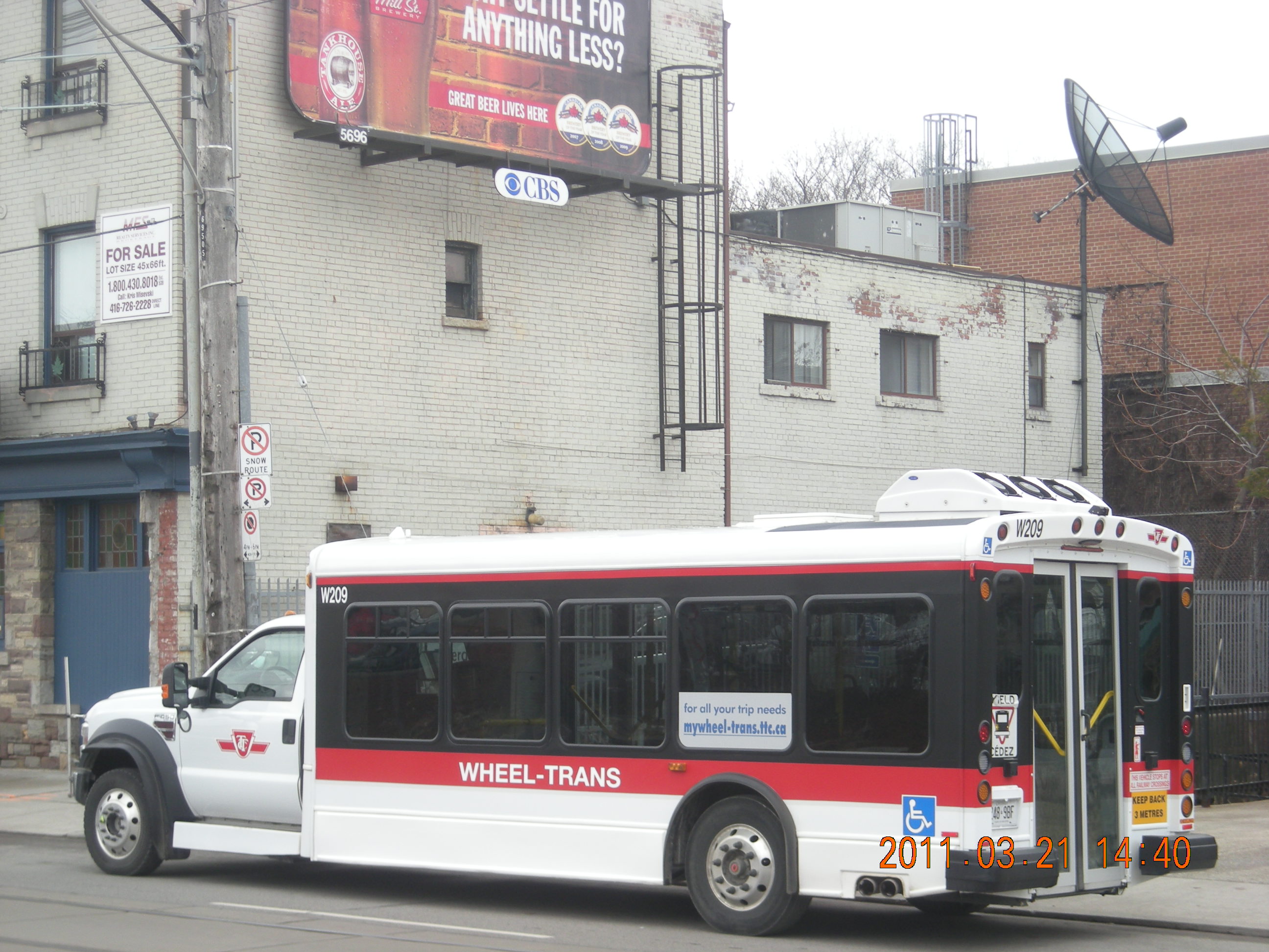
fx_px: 2786
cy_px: 476
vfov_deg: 19.4
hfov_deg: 25.7
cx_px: 634
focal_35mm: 76
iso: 64
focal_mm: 12.3
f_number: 3.9
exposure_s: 1/98
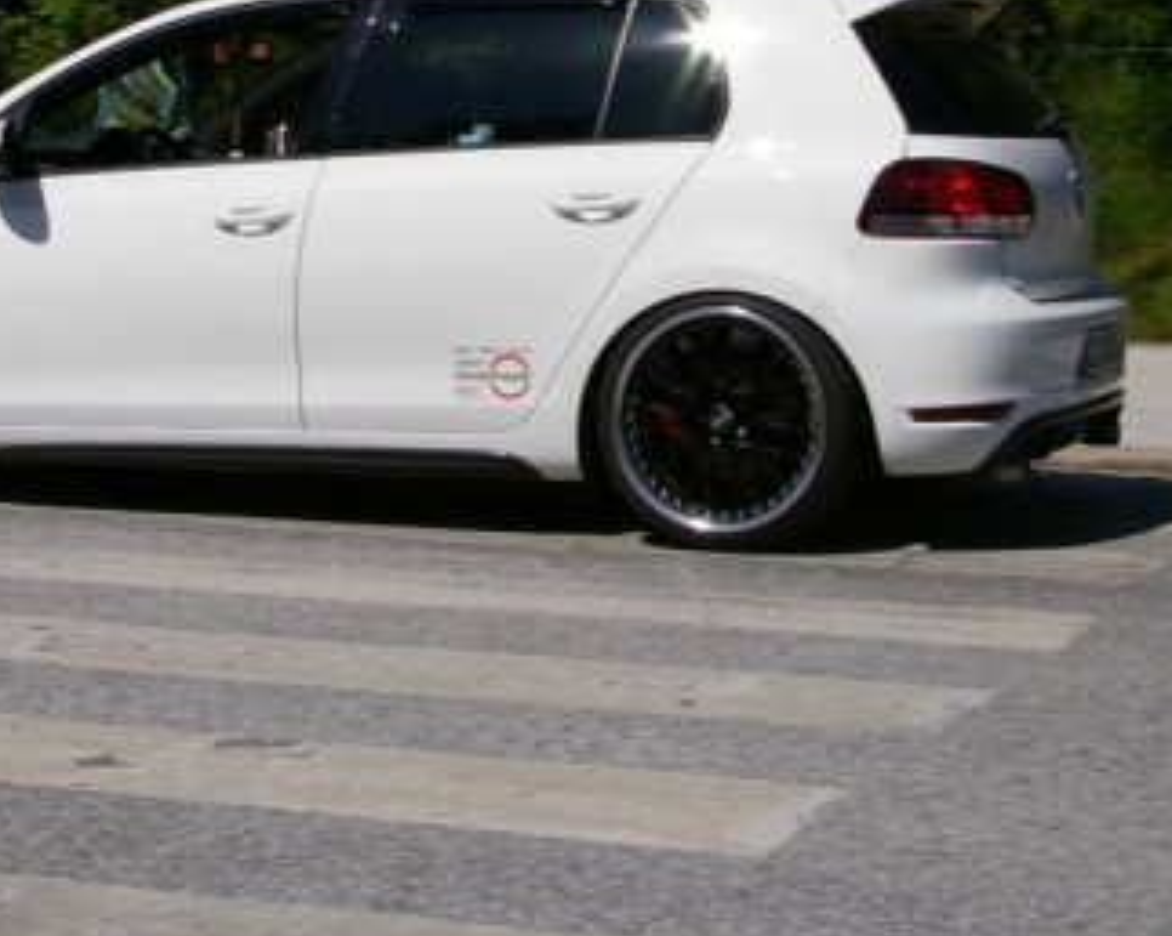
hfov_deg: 21.0
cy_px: 53
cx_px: 389
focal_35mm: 91
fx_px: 3154
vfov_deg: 16.6
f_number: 13
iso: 200
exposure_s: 1/250
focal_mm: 26
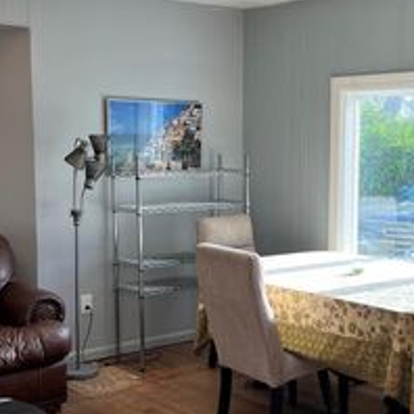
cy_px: 225
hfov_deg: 29.4
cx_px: 268
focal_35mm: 58
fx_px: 785
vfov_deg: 29.5
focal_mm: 5.7
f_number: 1.5
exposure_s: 1/120
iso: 50
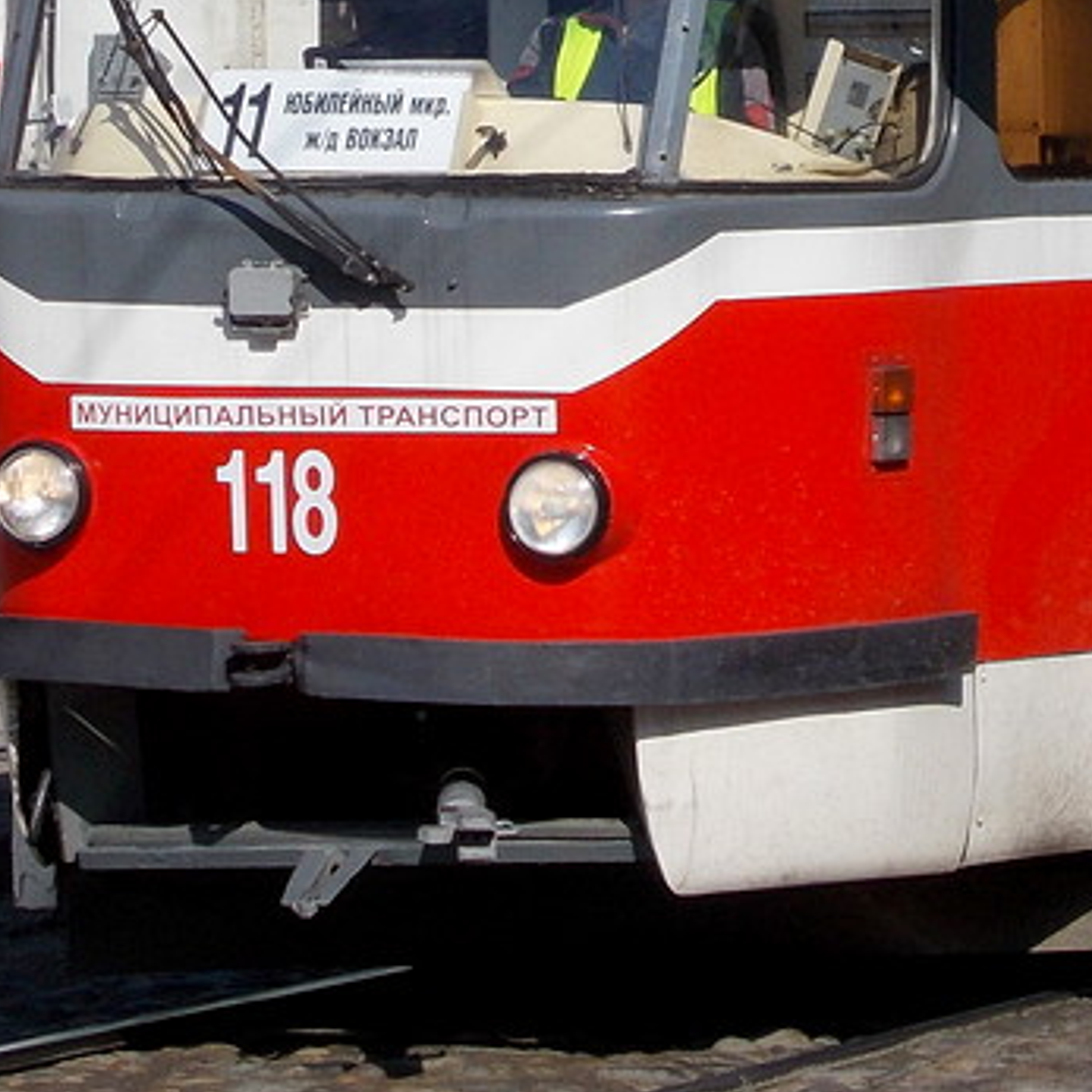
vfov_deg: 6.6
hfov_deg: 6.7
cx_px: 865
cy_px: -157
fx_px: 9387
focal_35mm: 263
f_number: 6.3
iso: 80
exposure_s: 1/500
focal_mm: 15.4
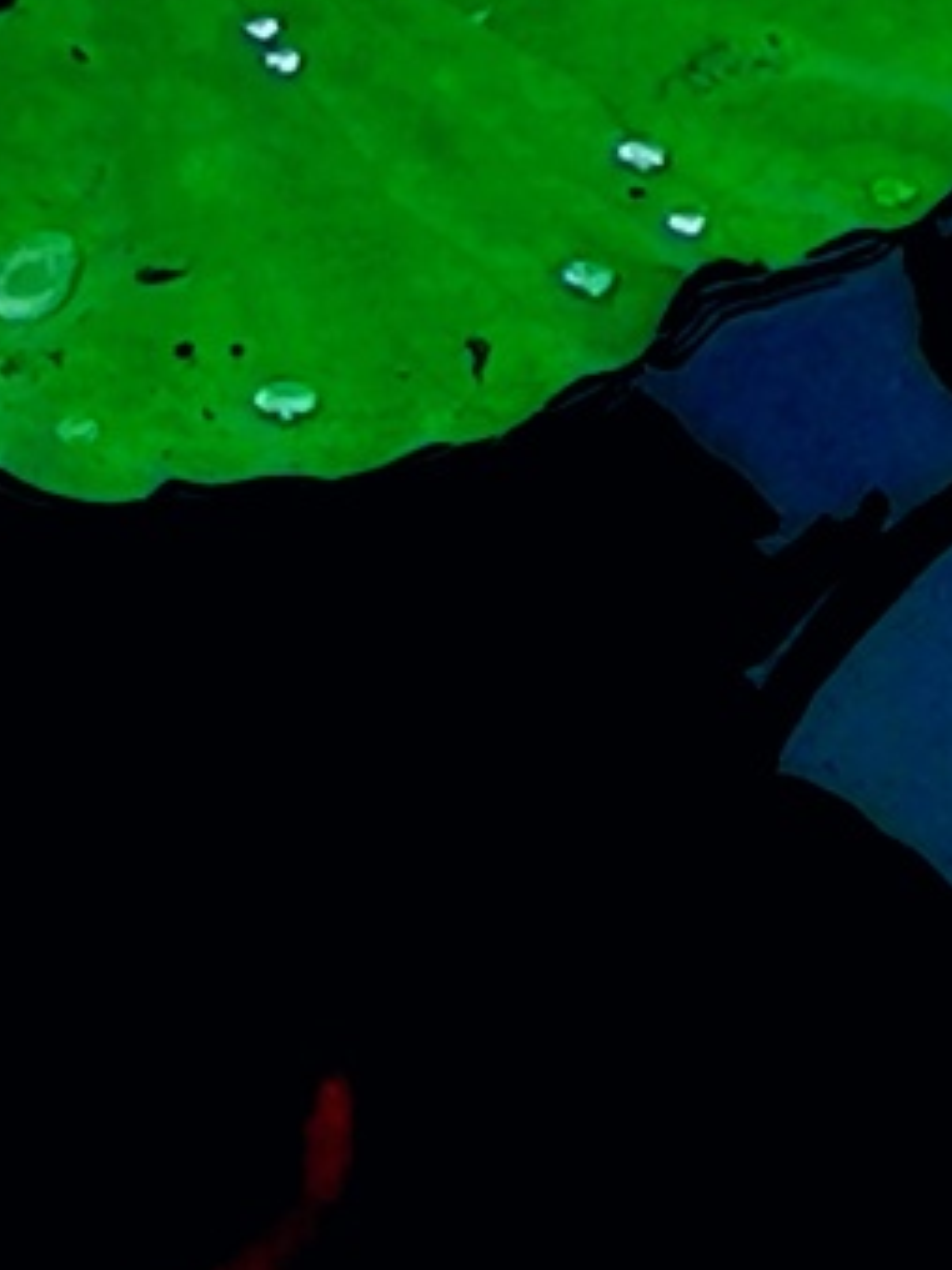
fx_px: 19483
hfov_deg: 2.8
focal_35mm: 531
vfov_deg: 3.7
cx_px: -412
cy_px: 1648
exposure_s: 1/532
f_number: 2.4
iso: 50
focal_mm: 3.95
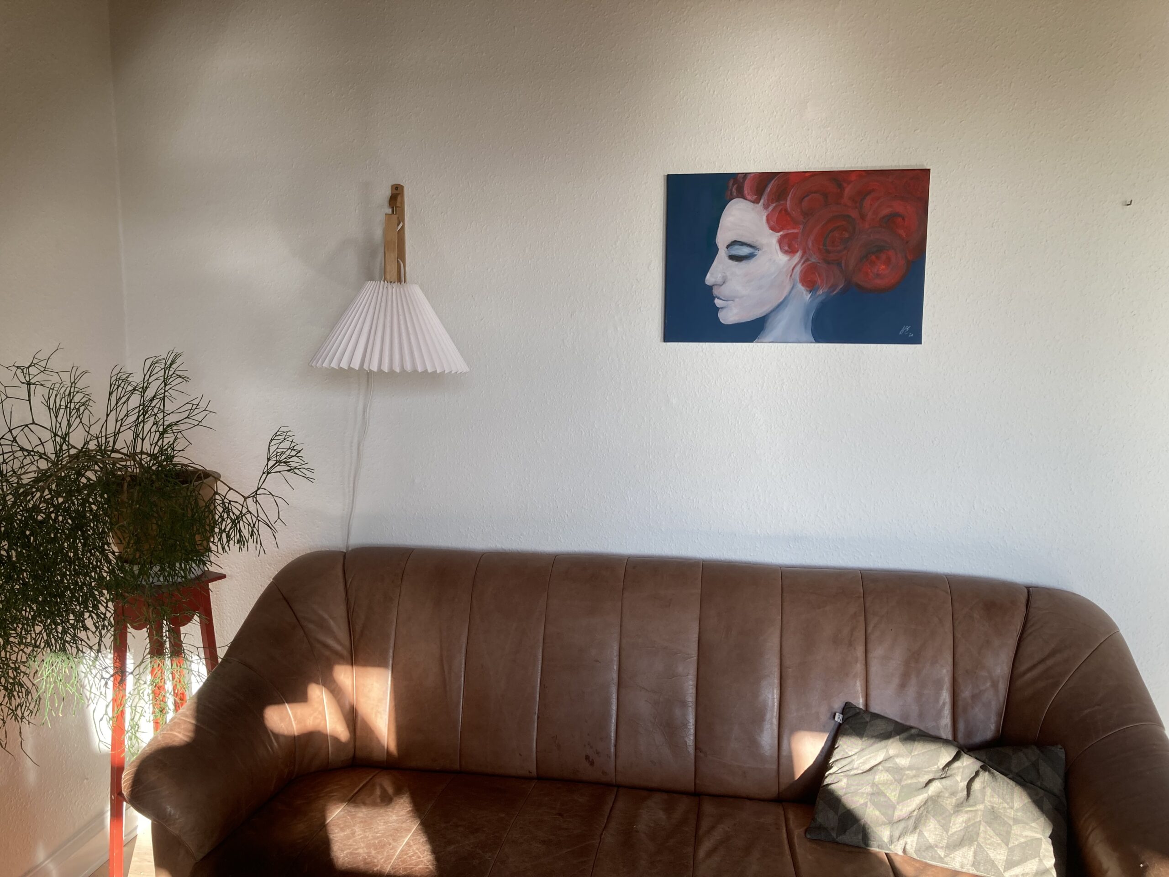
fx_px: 946
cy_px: 438
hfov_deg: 63.4
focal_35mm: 28
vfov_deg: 49.7
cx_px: 584
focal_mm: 3.99
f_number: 1.8
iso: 32
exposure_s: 1/121
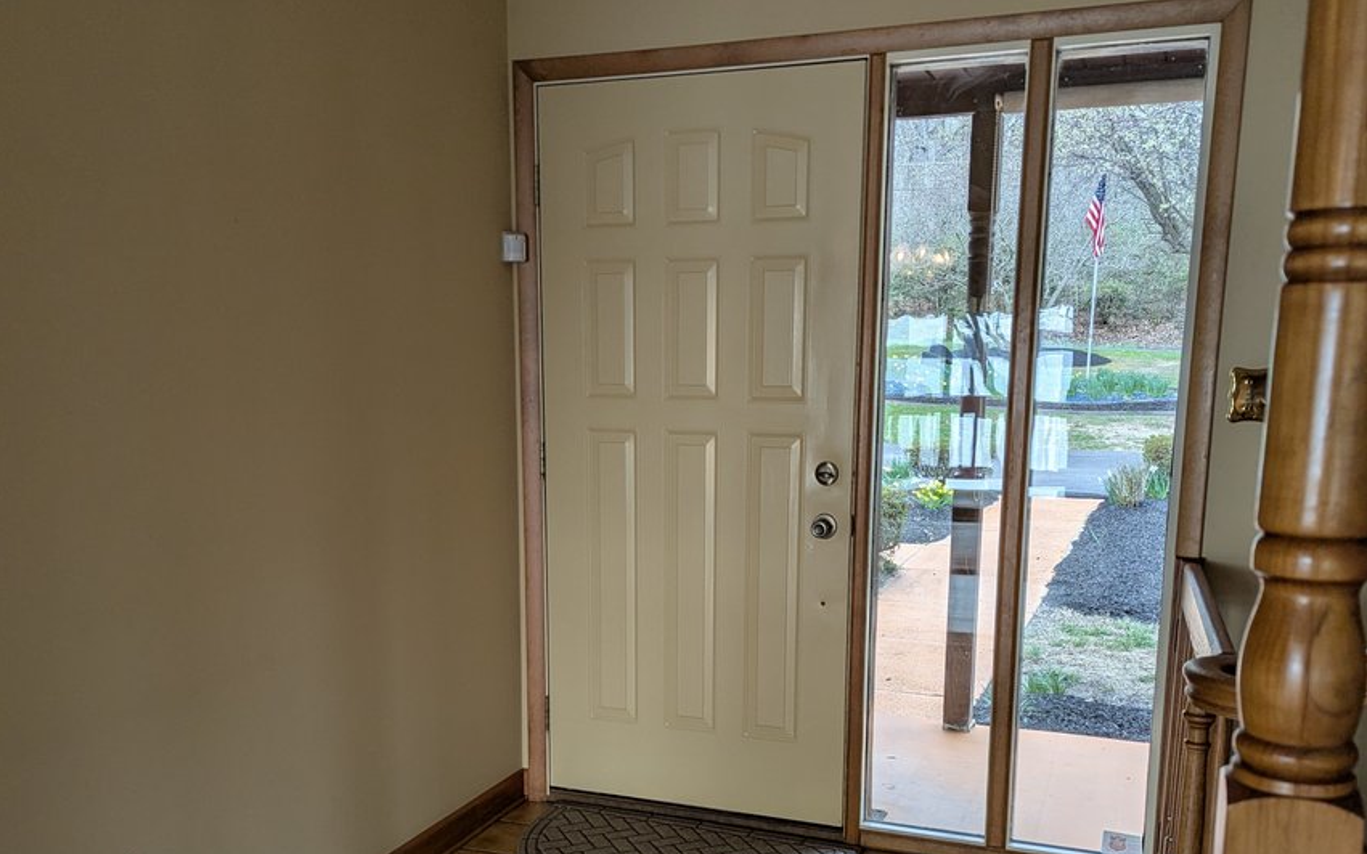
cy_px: 627
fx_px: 1267
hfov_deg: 56.7
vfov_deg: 36.5
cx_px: 682
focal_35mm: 34
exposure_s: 1/142
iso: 44
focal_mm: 6.81
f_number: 1.85
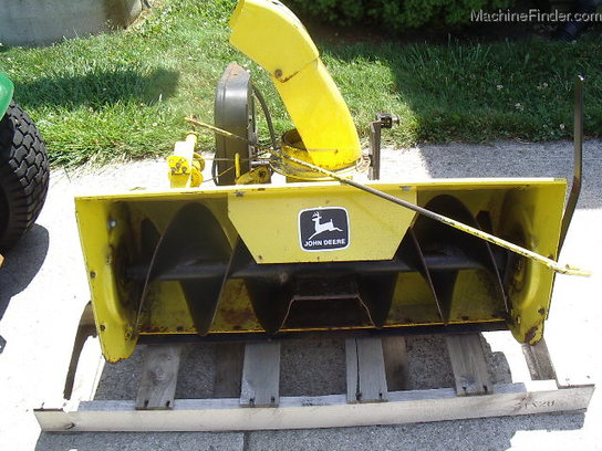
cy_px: 226
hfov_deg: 49.0
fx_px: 661
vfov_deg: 37.7
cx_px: 301
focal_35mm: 38
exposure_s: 1/125
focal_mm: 5.8
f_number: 4.8
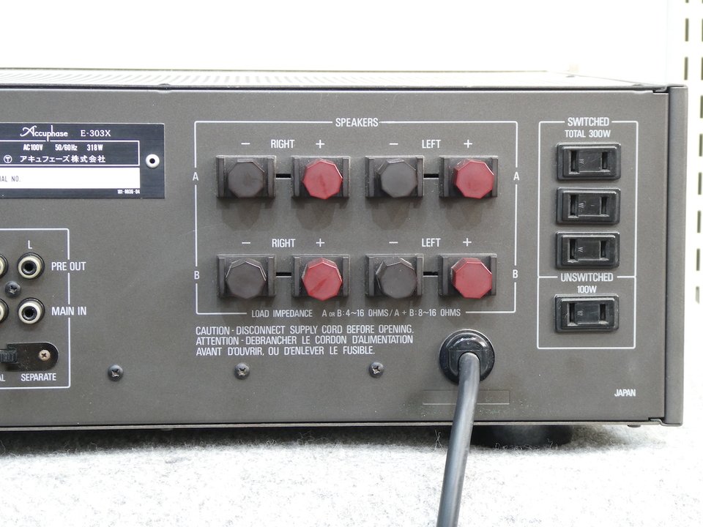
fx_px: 1990
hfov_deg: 20.0
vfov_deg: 15.1
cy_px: 264
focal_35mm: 98
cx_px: 352
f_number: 5
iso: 200
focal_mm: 17.5
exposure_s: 1/5
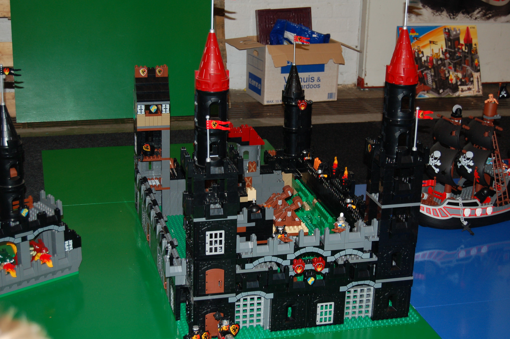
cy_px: 170
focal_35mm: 60
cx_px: 255
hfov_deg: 33.4
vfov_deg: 22.6
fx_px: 849
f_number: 5
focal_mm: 40
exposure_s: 1/60
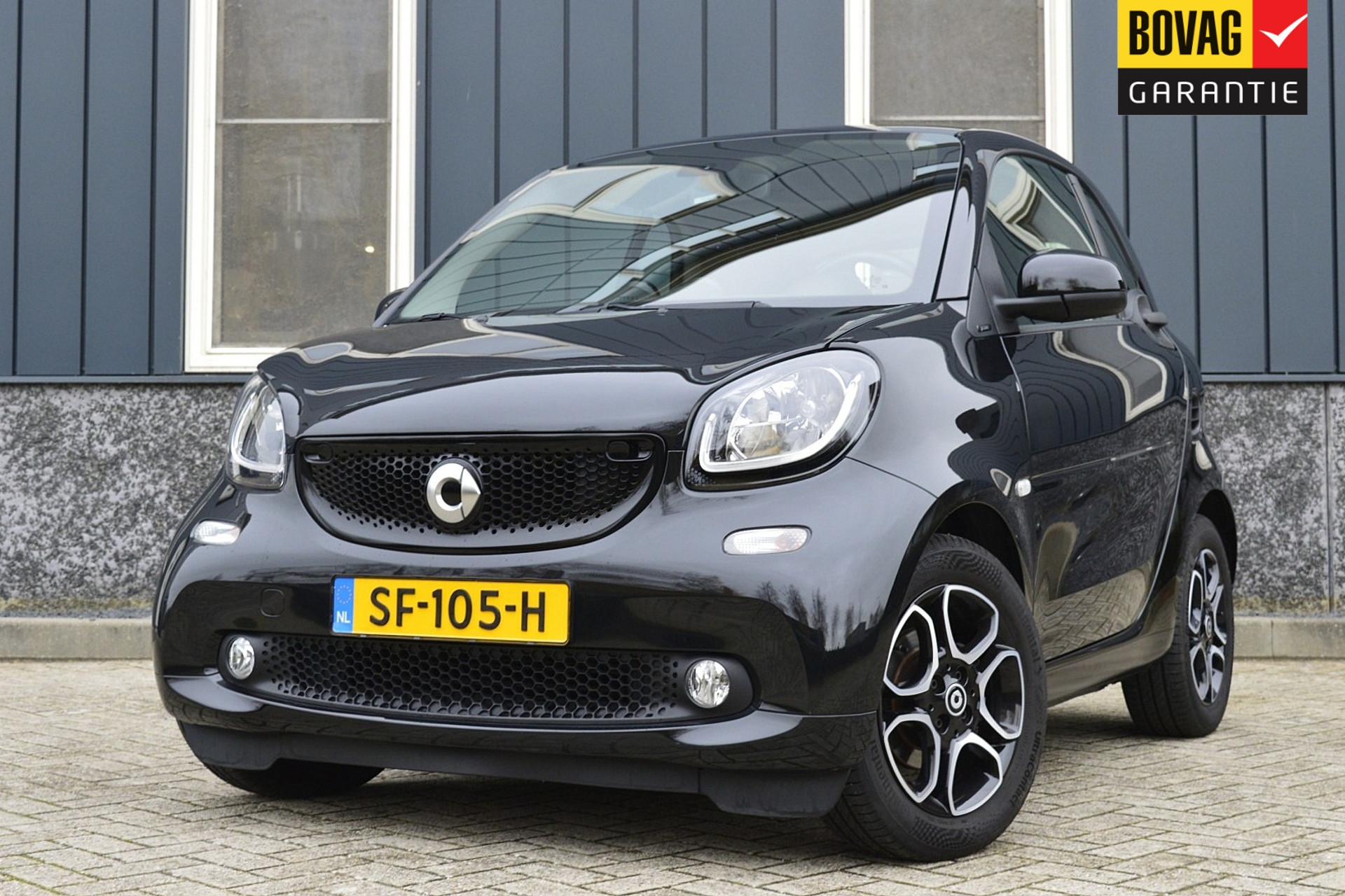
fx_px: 1961
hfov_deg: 37.9
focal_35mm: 52
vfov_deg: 25.8
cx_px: 672
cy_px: 448
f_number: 8
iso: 800
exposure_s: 1/60
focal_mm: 35
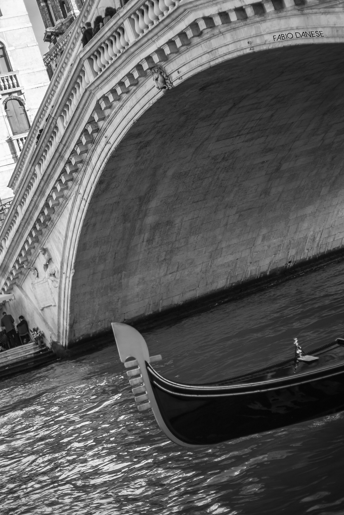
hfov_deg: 22.2
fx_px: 874
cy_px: 217
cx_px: 154
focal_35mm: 61
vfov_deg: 32.8
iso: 50
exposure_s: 1/1000
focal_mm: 50
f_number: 1.8
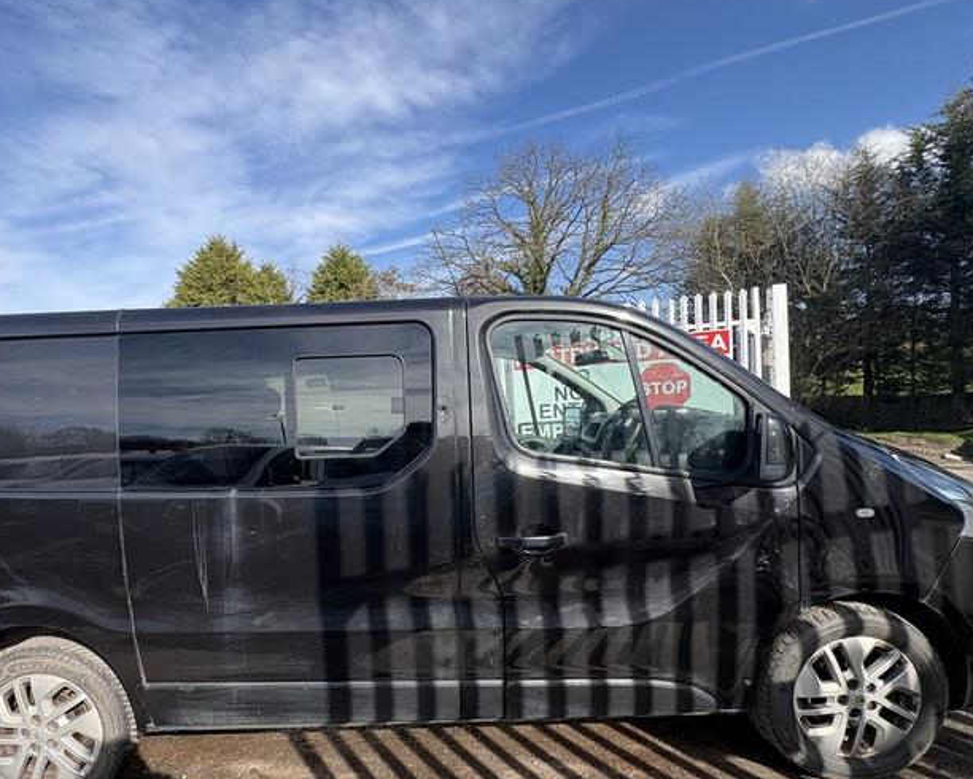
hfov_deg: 79.5
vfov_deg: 67.9
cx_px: 391
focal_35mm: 20
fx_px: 576
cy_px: 436
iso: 50
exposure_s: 1/821
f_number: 2.2
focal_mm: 2.22
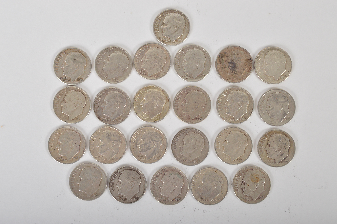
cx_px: 168
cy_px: 112
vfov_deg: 21.5
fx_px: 589
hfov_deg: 31.9
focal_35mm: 63
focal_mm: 42
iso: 400
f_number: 11
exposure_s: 1/160
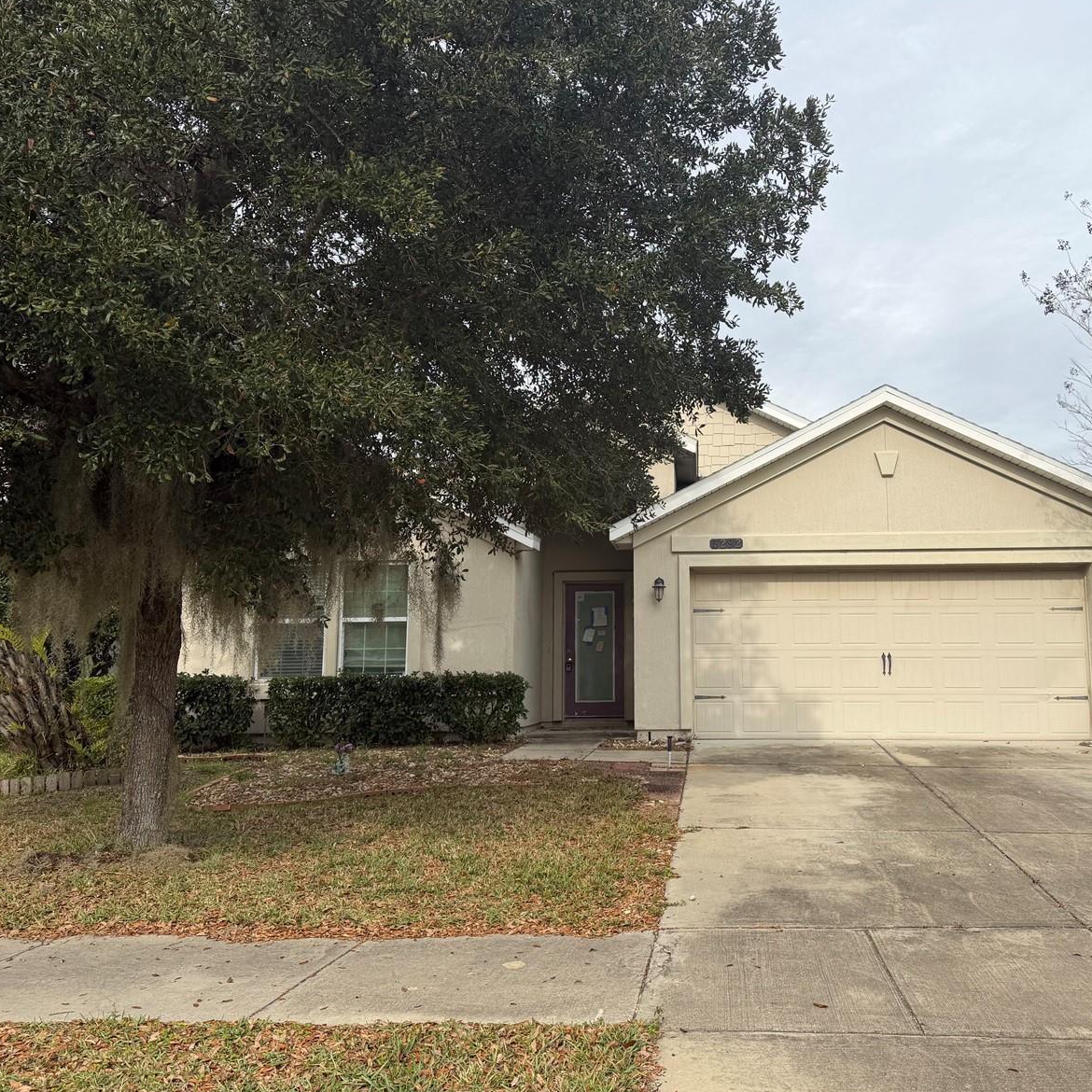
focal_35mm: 29
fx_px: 1035
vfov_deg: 55.6
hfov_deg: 55.2
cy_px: 539
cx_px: 664
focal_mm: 6.76
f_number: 1.78
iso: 80
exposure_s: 1/3759
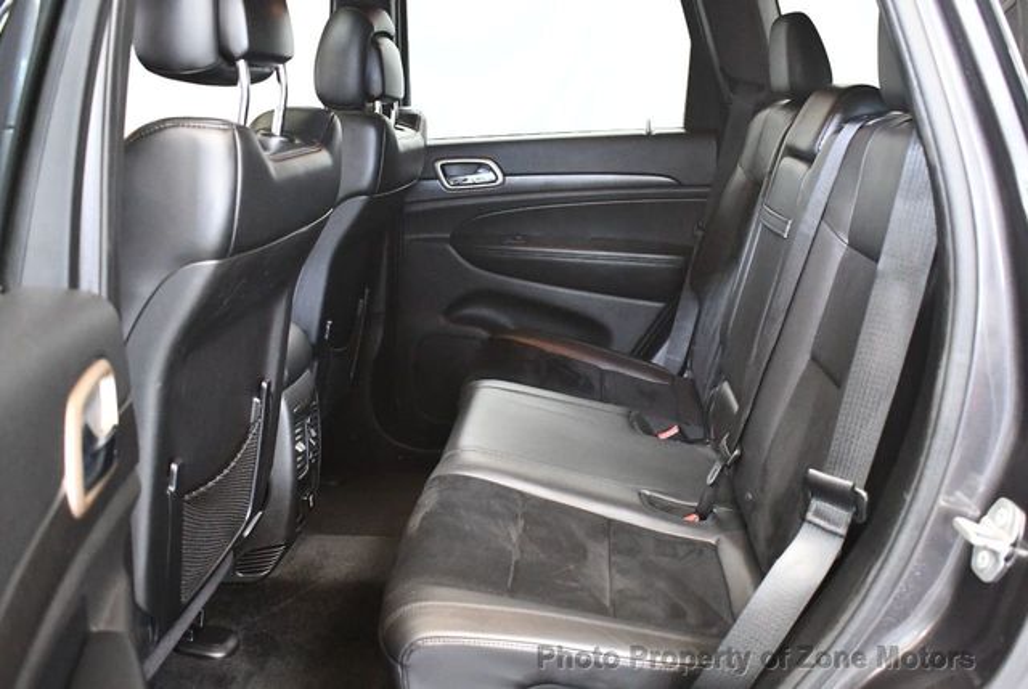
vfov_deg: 37.0
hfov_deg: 53.1
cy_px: 344
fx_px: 1030
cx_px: 514
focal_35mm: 36
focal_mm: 18
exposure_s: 1/60
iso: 6400
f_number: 3.5
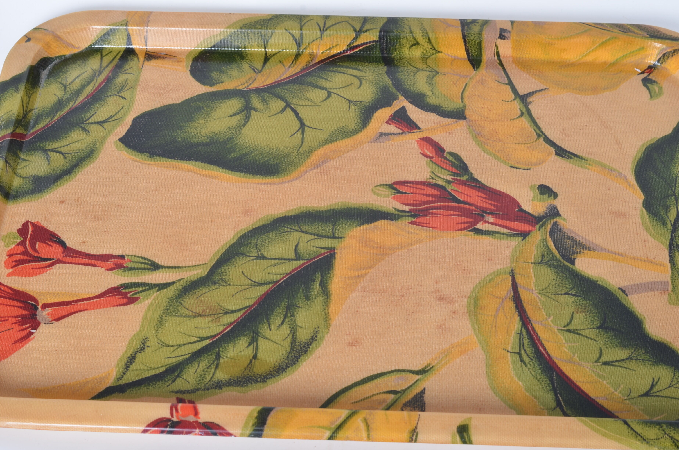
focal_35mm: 75
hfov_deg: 27.0
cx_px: 340
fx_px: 1412
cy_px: 225
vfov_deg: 18.1
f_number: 11
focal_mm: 50
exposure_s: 1/125
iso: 100
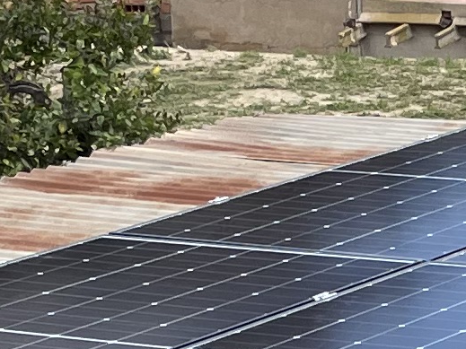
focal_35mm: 202
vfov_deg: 7.2
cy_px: 547
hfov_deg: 9.4
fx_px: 2719
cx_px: 817
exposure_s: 1/1304
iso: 32
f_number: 1.6
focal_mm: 4.2
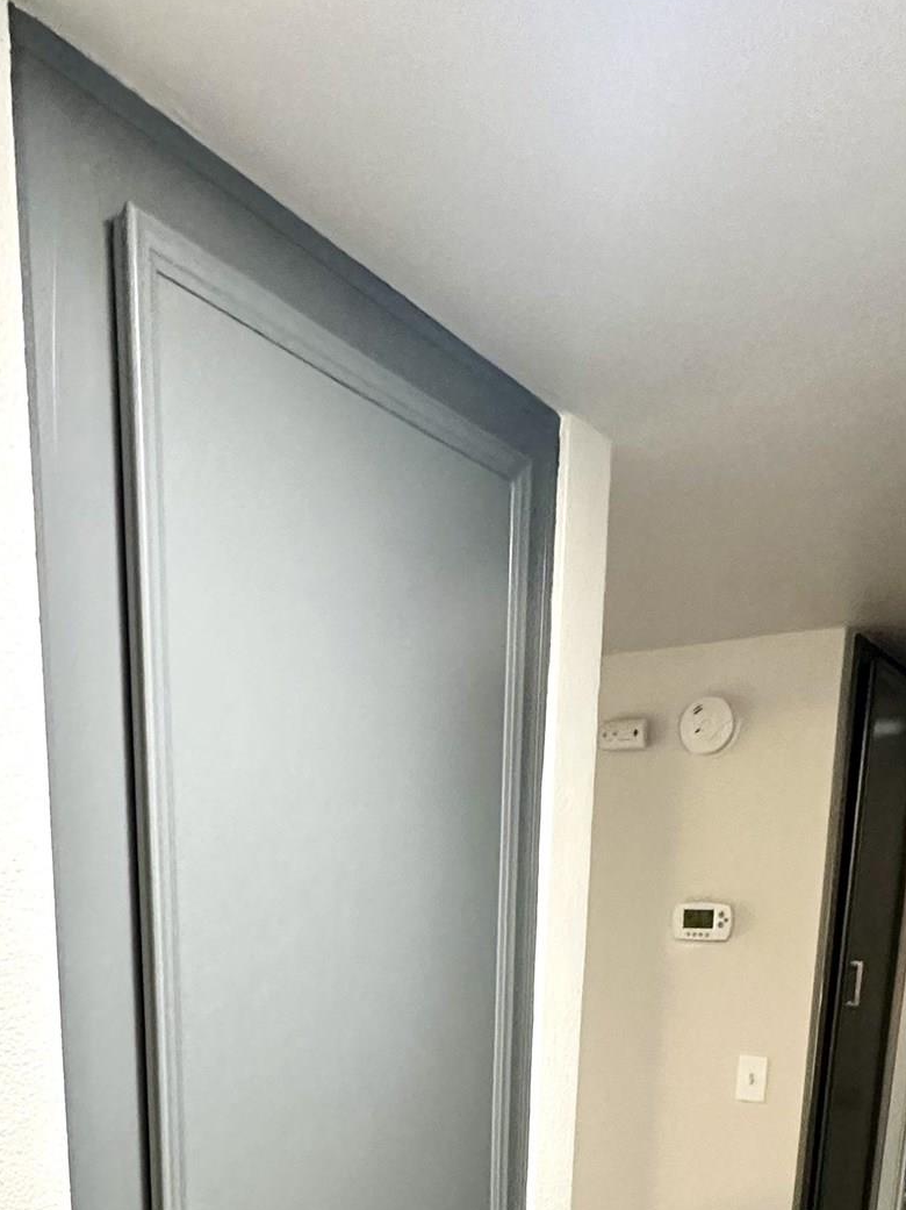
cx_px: 368
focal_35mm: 31
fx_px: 1082
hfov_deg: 45.2
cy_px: 1140
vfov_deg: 50.2
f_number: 2.2
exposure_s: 1/60
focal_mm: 2.22
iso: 800
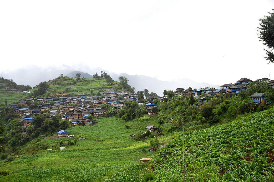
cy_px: 91
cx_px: 137
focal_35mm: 63
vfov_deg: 21.6
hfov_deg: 31.9
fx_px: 479
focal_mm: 42
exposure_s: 1/1600
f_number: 4.5
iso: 1000
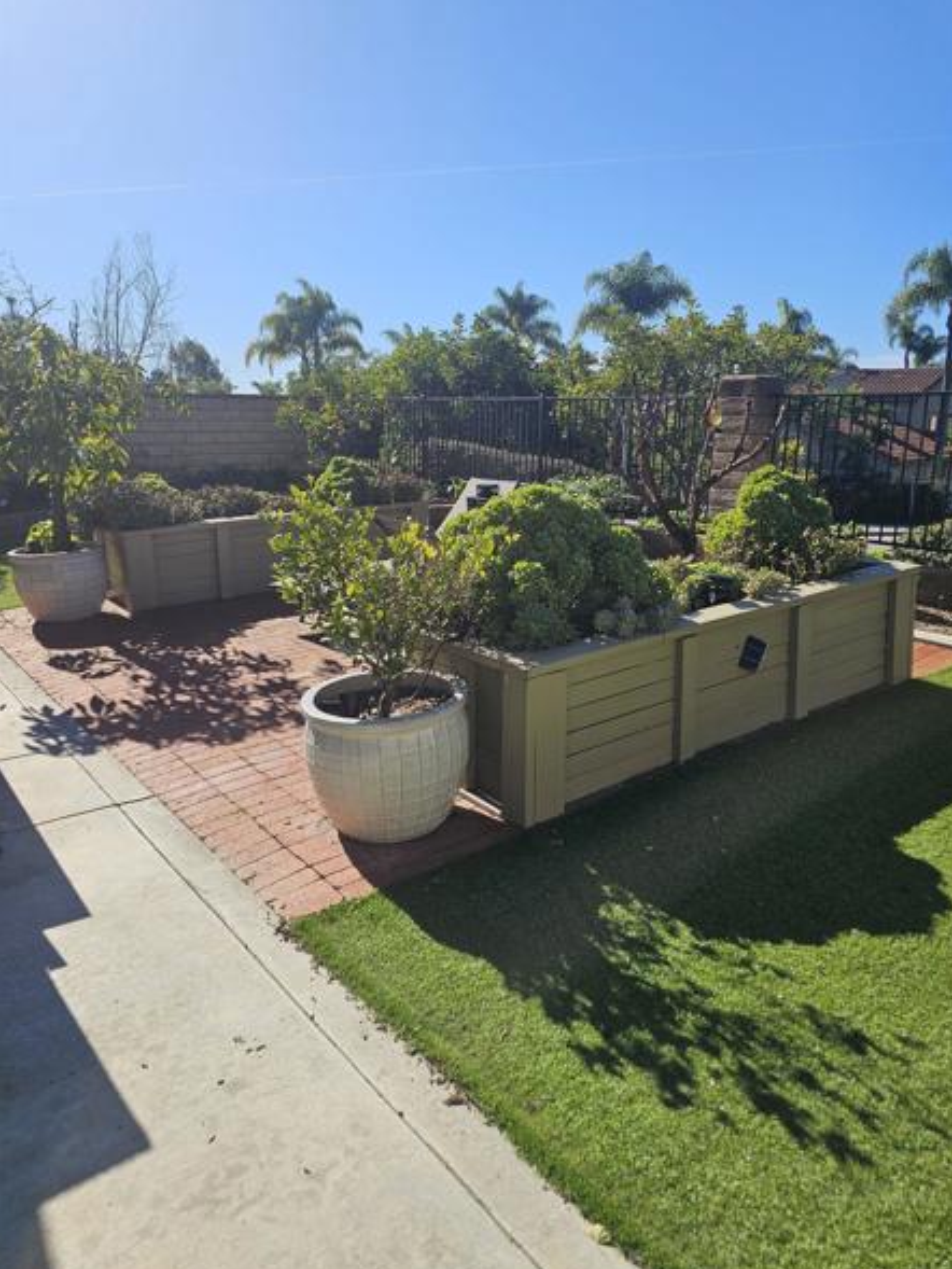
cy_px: 610
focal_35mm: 25
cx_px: 515
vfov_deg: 69.4
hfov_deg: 54.8
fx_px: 916
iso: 10
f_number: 1.7
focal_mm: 6.3
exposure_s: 1/932
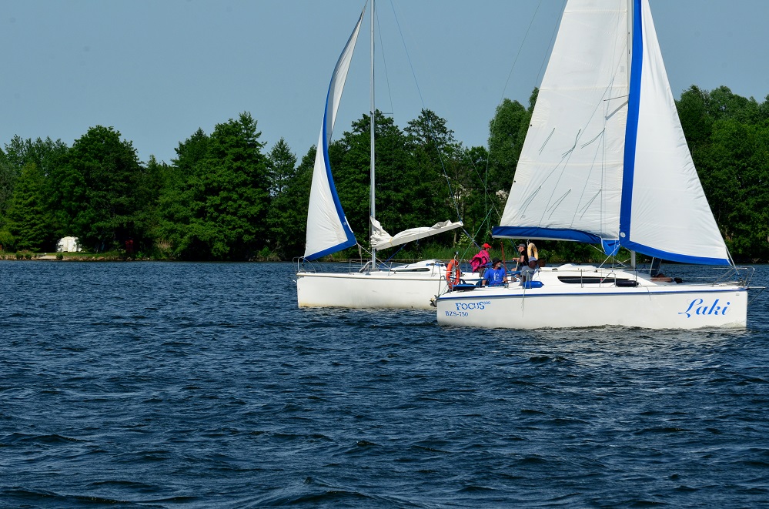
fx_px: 5434
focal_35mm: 255
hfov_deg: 8.1
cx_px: 384
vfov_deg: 5.4
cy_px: 254
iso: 400
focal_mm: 170
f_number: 16
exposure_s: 1/500
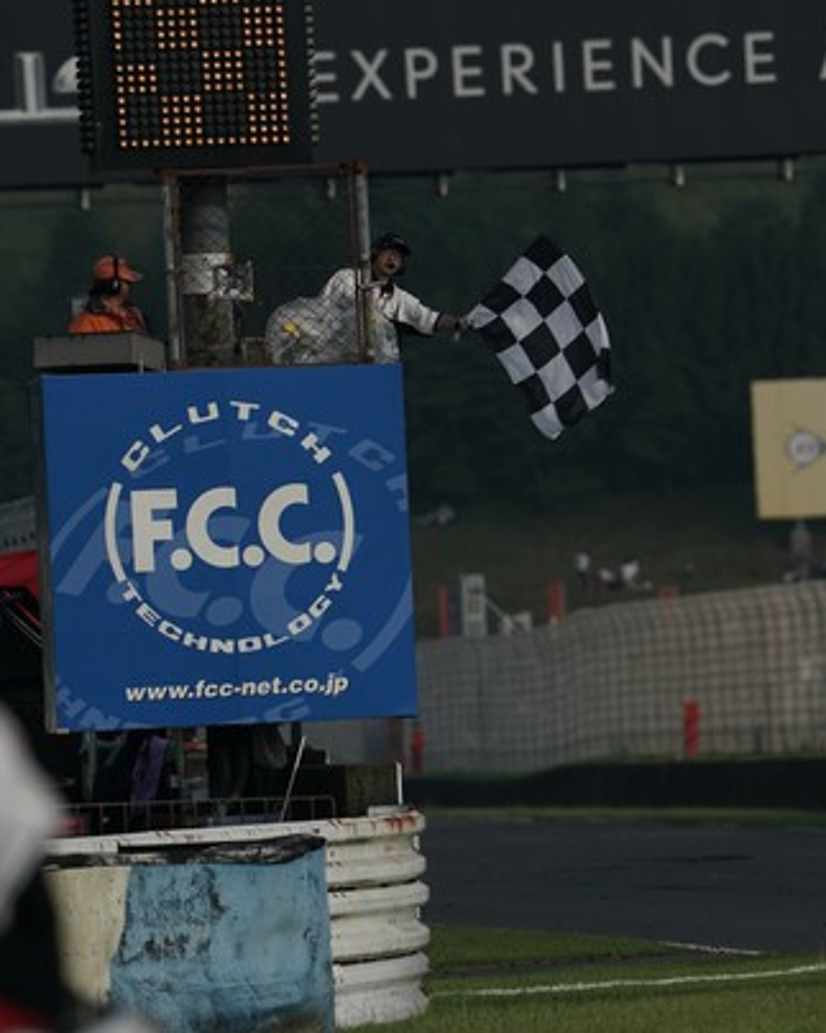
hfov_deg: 1.8
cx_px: 673
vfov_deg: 2.3
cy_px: 552
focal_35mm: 837
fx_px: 25587
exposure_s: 1/1000
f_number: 8
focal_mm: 500
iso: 200
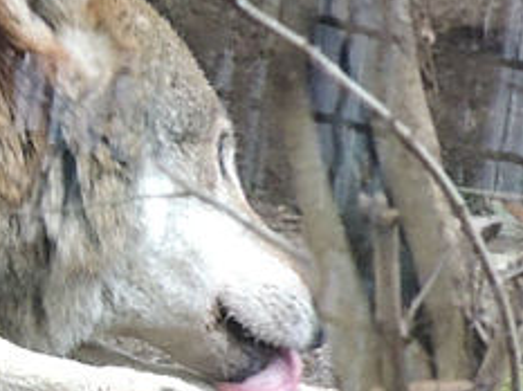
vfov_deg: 0.6
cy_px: 219
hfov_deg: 0.9
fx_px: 35013
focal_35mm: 2321
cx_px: -418
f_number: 4.9
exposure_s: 1/40
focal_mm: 107
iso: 800
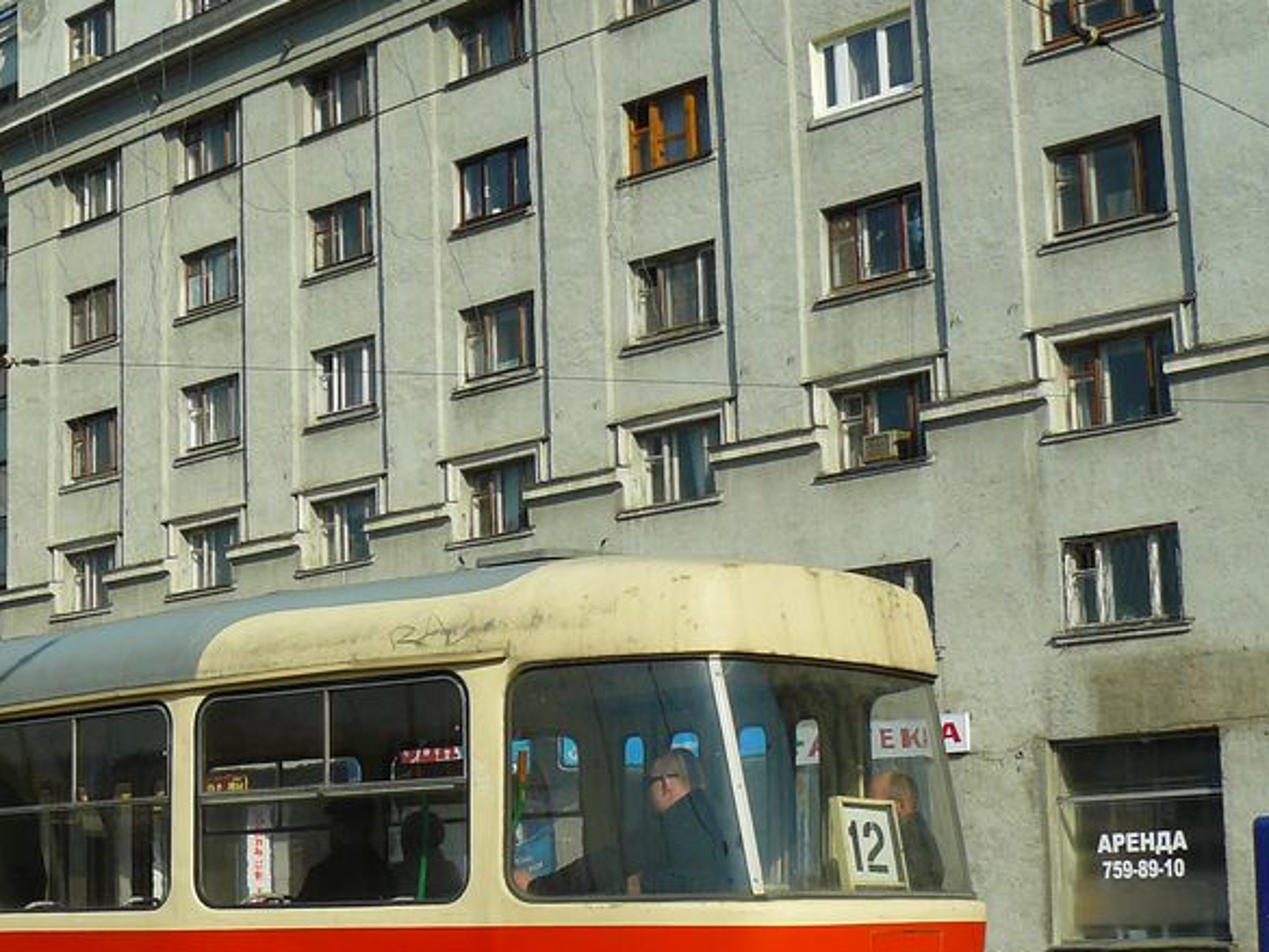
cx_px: 206
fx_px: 2310
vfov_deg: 23.2
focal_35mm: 63
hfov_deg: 29.8
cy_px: 653
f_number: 4
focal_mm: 6
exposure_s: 1/1000
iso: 100
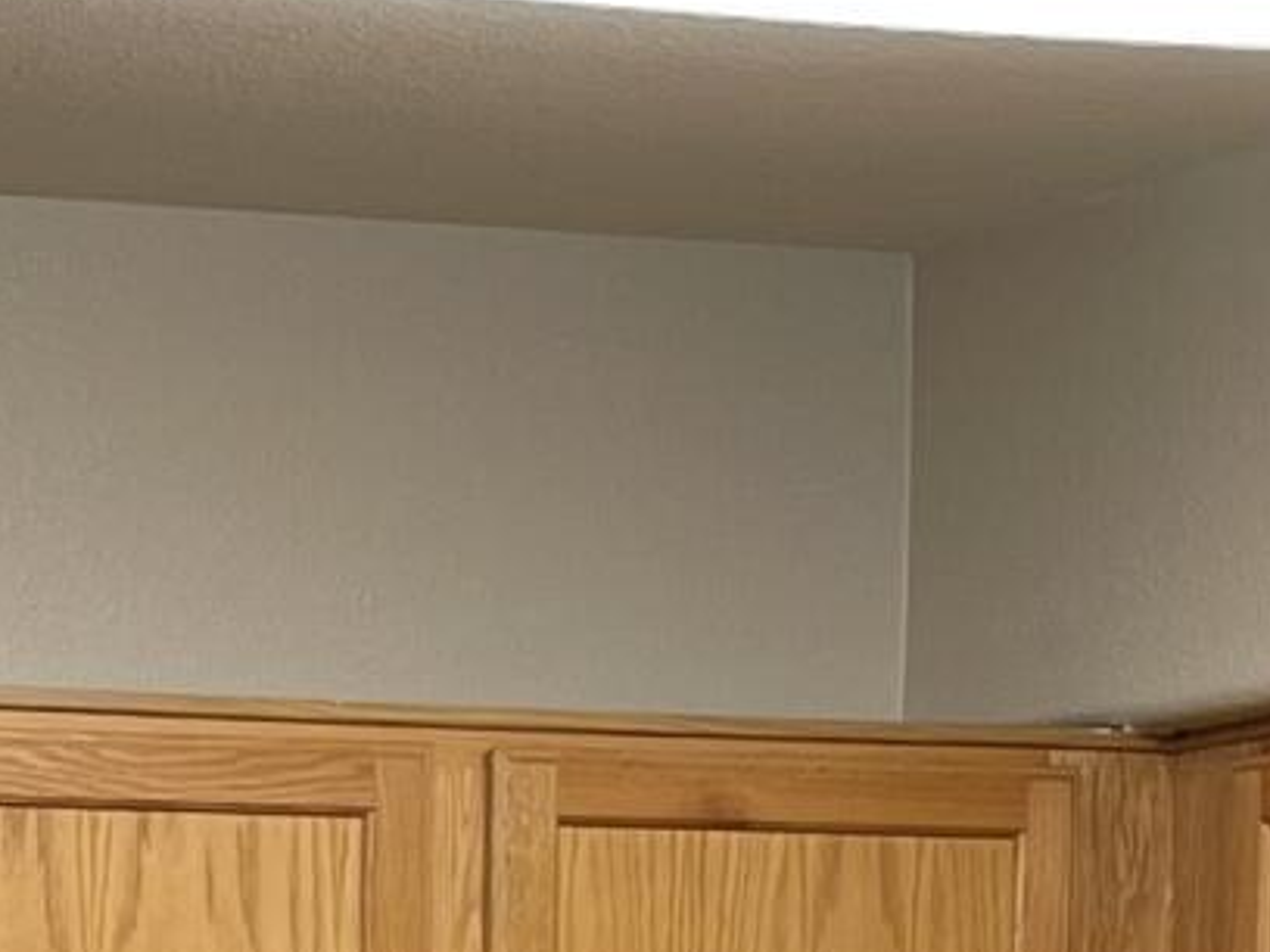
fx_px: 7007
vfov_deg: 7.5
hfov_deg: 10.1
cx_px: -523
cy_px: 1761
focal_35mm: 191
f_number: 1.6
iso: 64
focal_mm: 5.1
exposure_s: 1/60
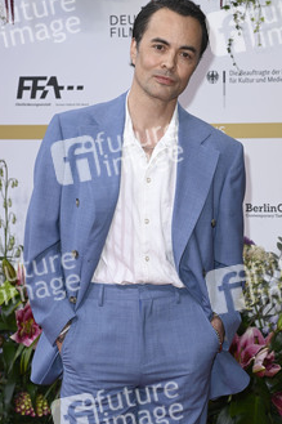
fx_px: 1400
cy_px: 219
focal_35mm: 119
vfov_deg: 17.2
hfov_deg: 11.5
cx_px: 155
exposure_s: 1/250
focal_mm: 98
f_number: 6.3
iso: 640
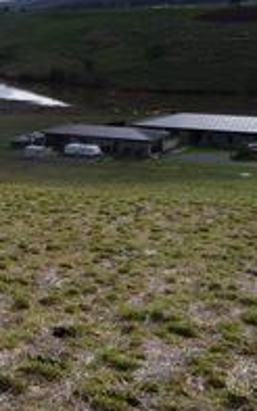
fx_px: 763
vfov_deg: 29.6
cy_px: 91
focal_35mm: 68
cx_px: -96
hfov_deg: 17.7
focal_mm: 4.7
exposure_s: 1/250
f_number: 8
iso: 100
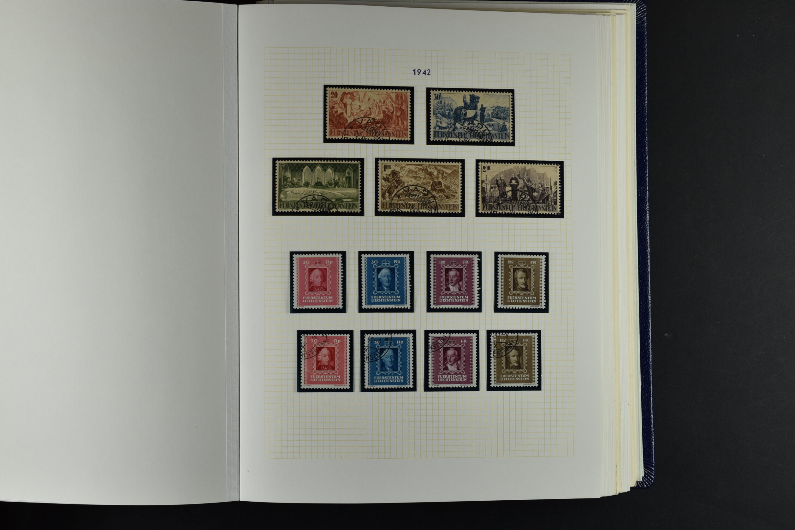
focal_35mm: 61
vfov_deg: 22.3
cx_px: 399
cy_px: 266
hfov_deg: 32.9
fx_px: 1347
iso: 400
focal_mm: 40
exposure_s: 1/250
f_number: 8
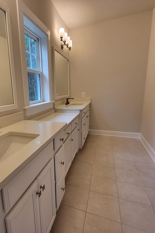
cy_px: 118
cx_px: 43
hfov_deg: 61.7
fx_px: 123
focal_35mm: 19
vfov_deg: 86.9
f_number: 2.2
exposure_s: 1/60
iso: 64
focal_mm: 1.74
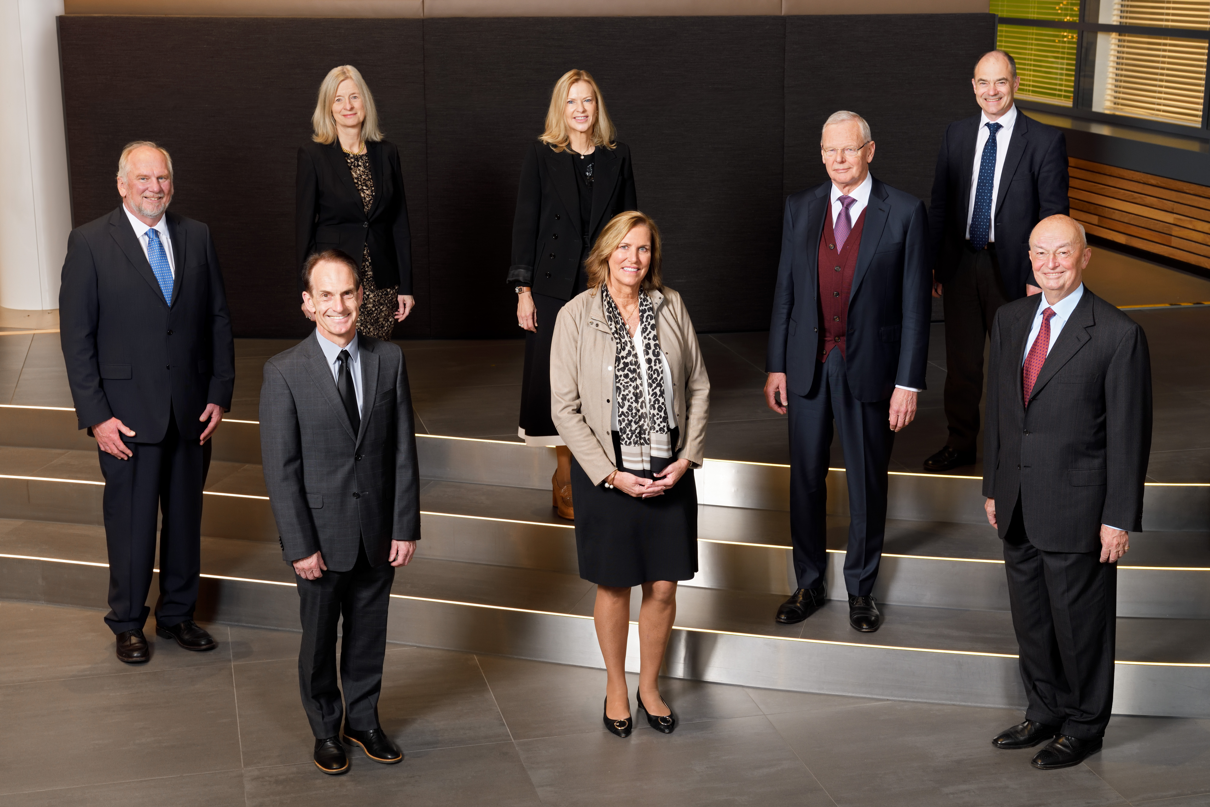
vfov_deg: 27.0
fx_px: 1680
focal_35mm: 50
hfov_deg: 39.6
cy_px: 404
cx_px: 605
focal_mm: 50
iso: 400
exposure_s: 1/13
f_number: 8
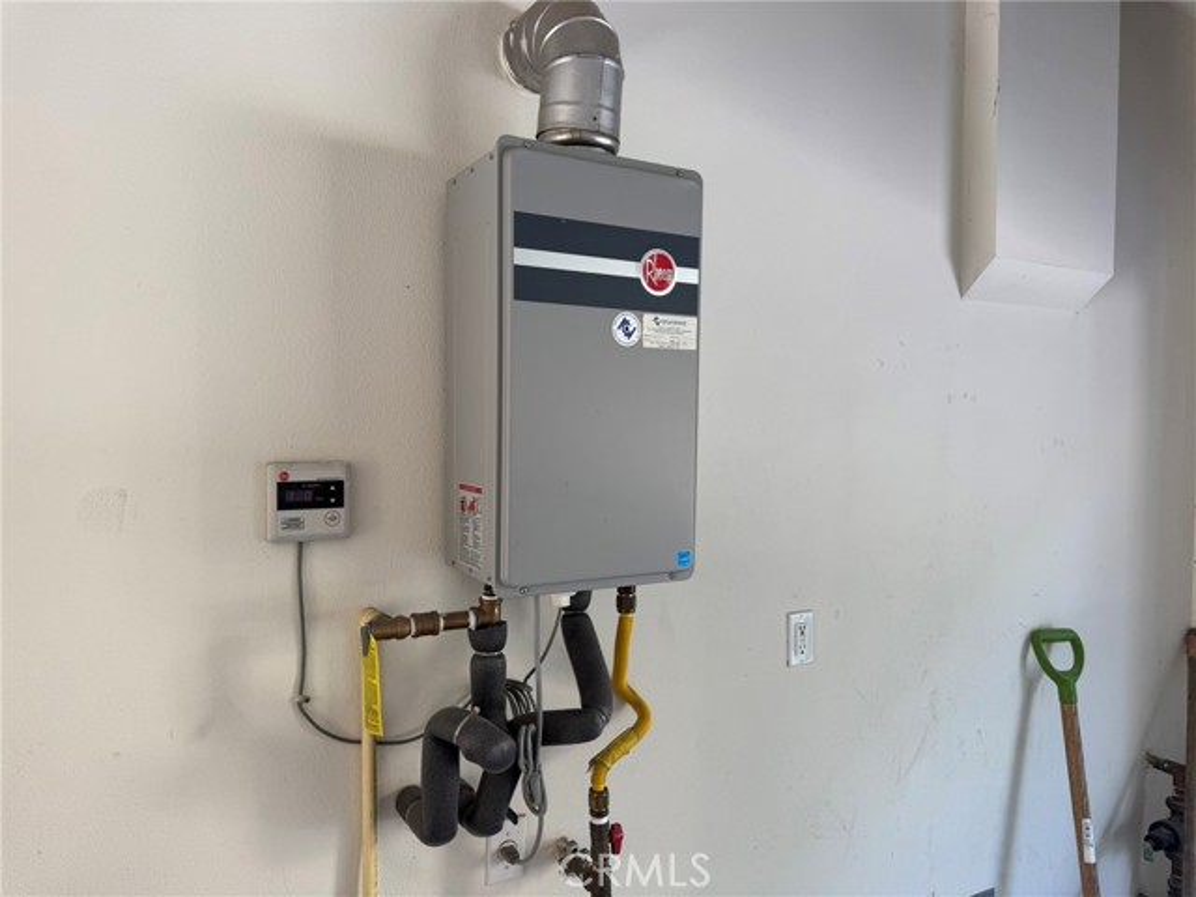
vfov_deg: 56.8
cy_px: 448
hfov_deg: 71.6
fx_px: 829
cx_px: 598
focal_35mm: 24
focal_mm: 6.76
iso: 100
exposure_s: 1/121
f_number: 1.78
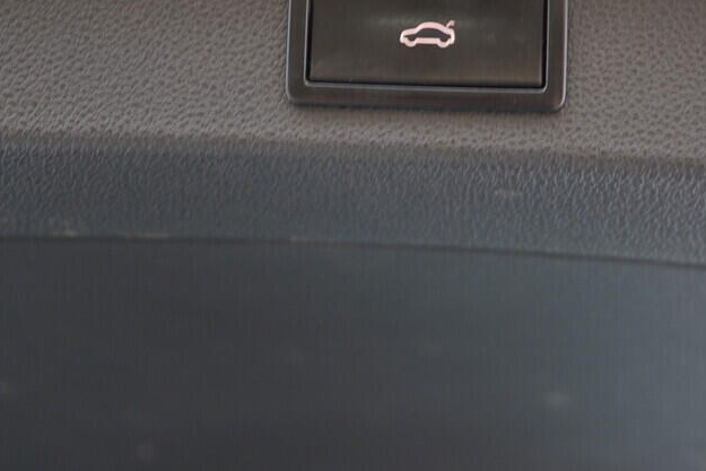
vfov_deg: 23.0
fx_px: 1157
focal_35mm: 59
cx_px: 424
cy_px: 190
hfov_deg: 33.8
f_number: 2.8
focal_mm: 24
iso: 250
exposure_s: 1/40
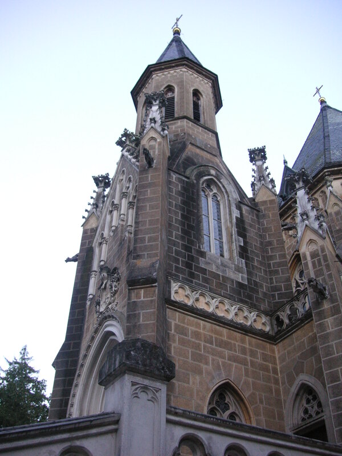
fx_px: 487
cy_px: 228
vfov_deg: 50.1
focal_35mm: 37
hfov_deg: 38.7
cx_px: 171
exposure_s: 1/10
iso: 100
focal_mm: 6.1
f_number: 2.8
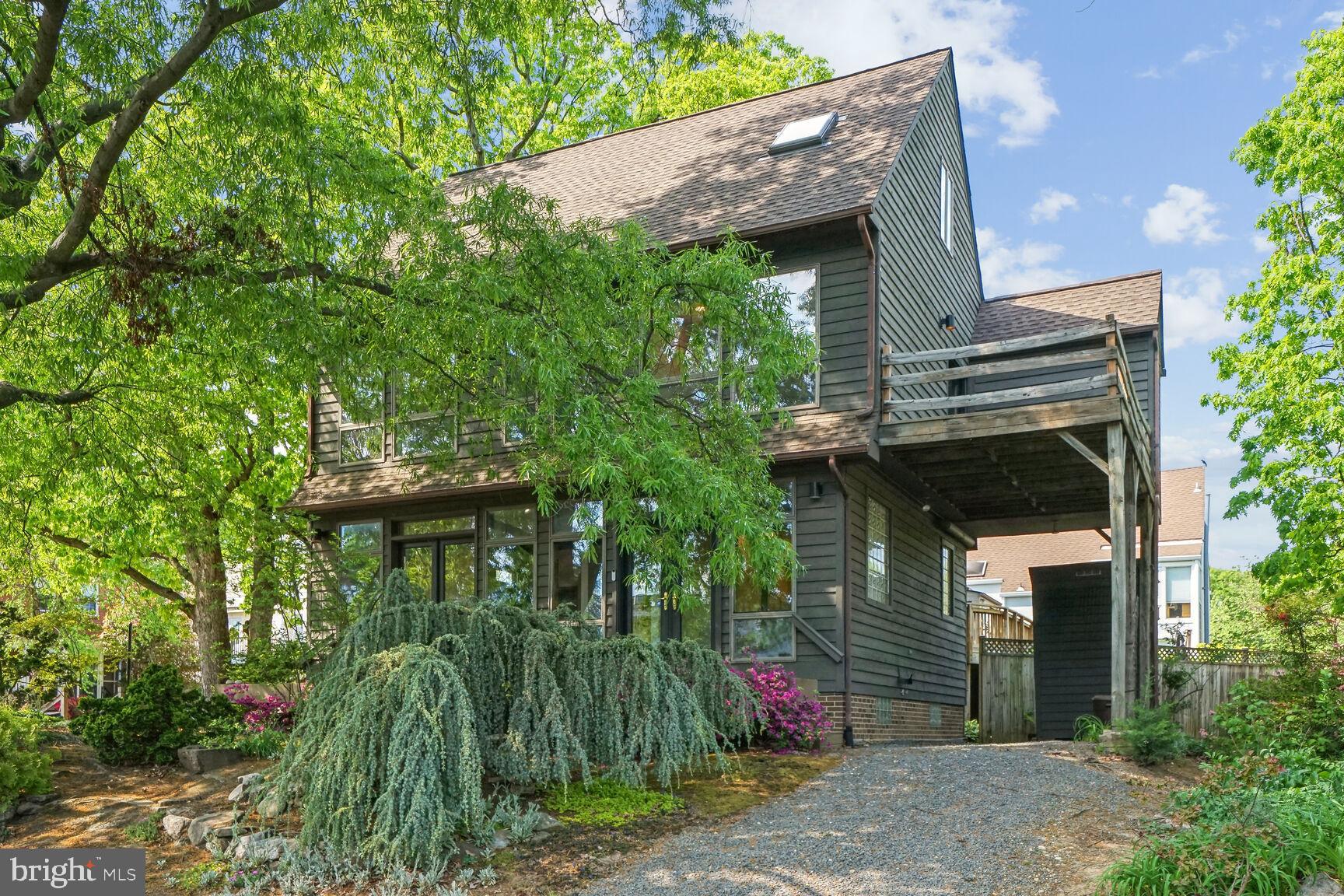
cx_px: 672
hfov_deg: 61.9
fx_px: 1120
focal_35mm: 30
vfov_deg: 43.6
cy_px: 448
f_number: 9
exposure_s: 1/320
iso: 800
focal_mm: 30
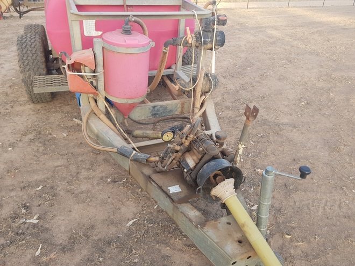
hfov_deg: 67.3
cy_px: 133
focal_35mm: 26
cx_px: 178
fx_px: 267
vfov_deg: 53.1
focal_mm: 4.2
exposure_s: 1/151
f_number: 1.7
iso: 40
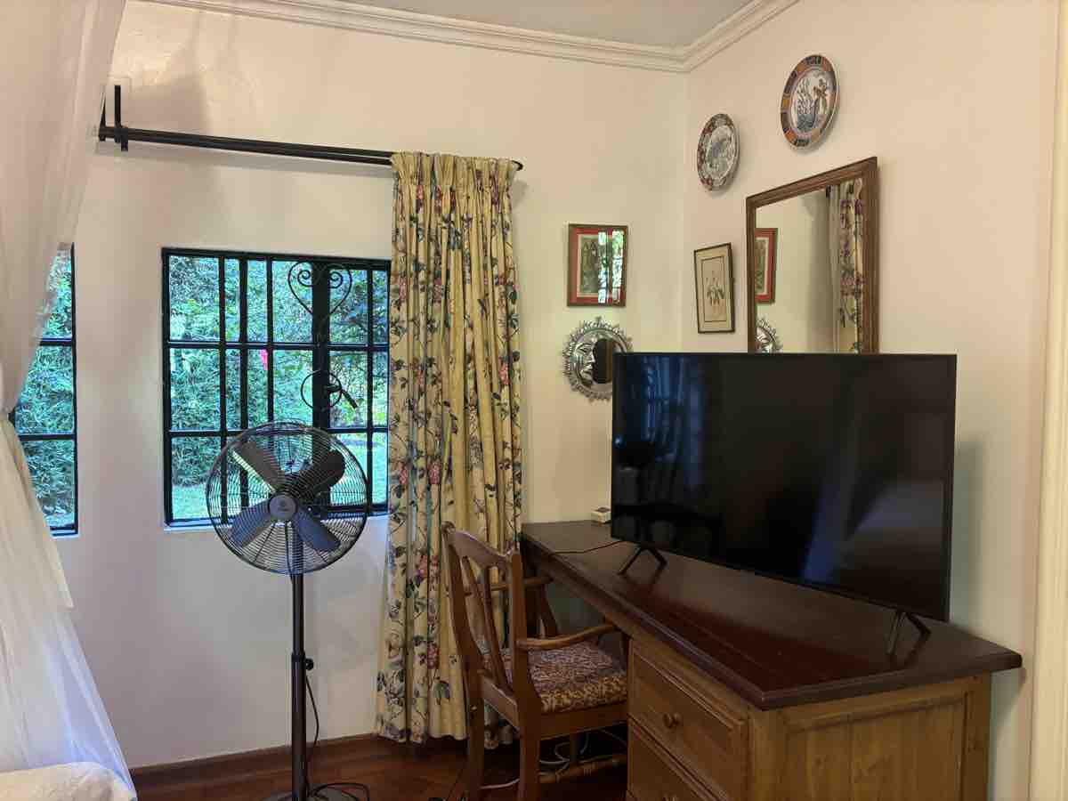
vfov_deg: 53.1
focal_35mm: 26
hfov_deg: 67.3
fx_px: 802
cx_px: 534
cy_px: 400
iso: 320
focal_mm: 5.96
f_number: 1.6
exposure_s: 1/50
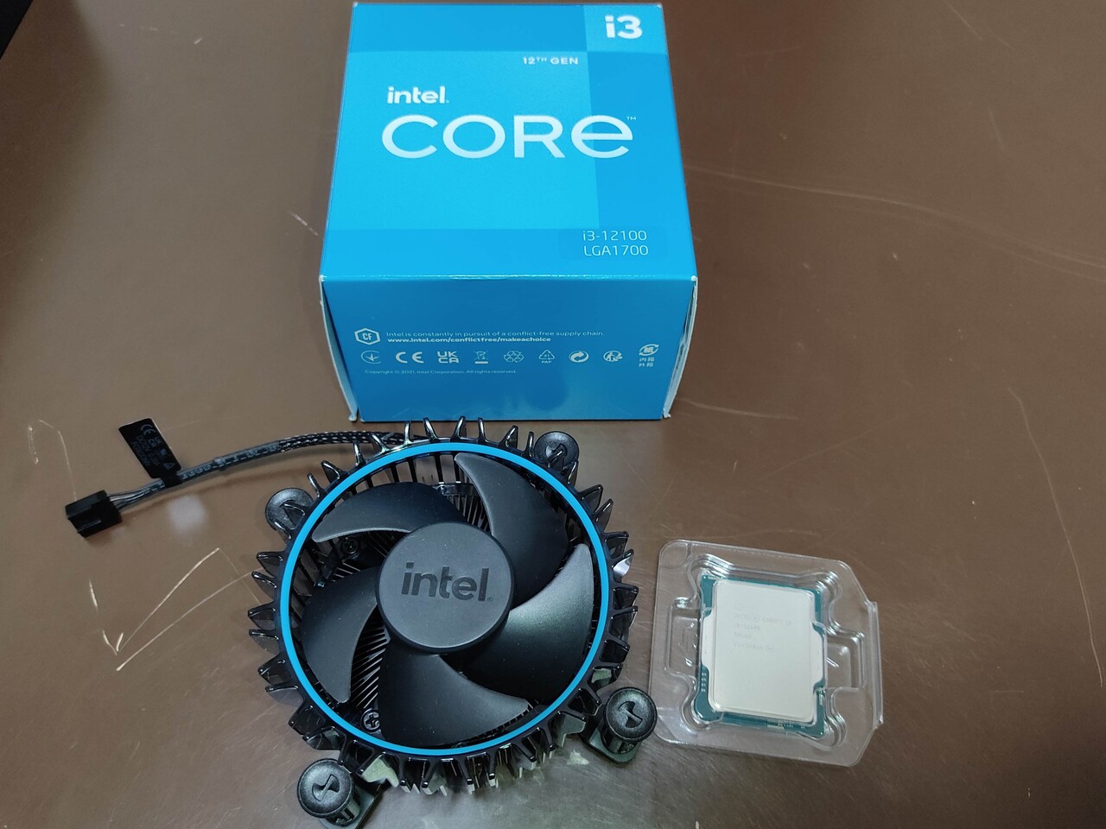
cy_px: 414
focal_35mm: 26
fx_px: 831
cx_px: 553
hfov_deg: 67.3
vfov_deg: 53.1
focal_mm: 4.74
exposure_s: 1/33
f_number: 1.79
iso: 436
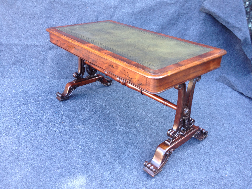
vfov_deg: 40.7
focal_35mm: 35
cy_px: 94
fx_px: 255
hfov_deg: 52.6
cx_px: 126
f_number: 2.4
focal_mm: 4.28
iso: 64
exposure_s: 1/30
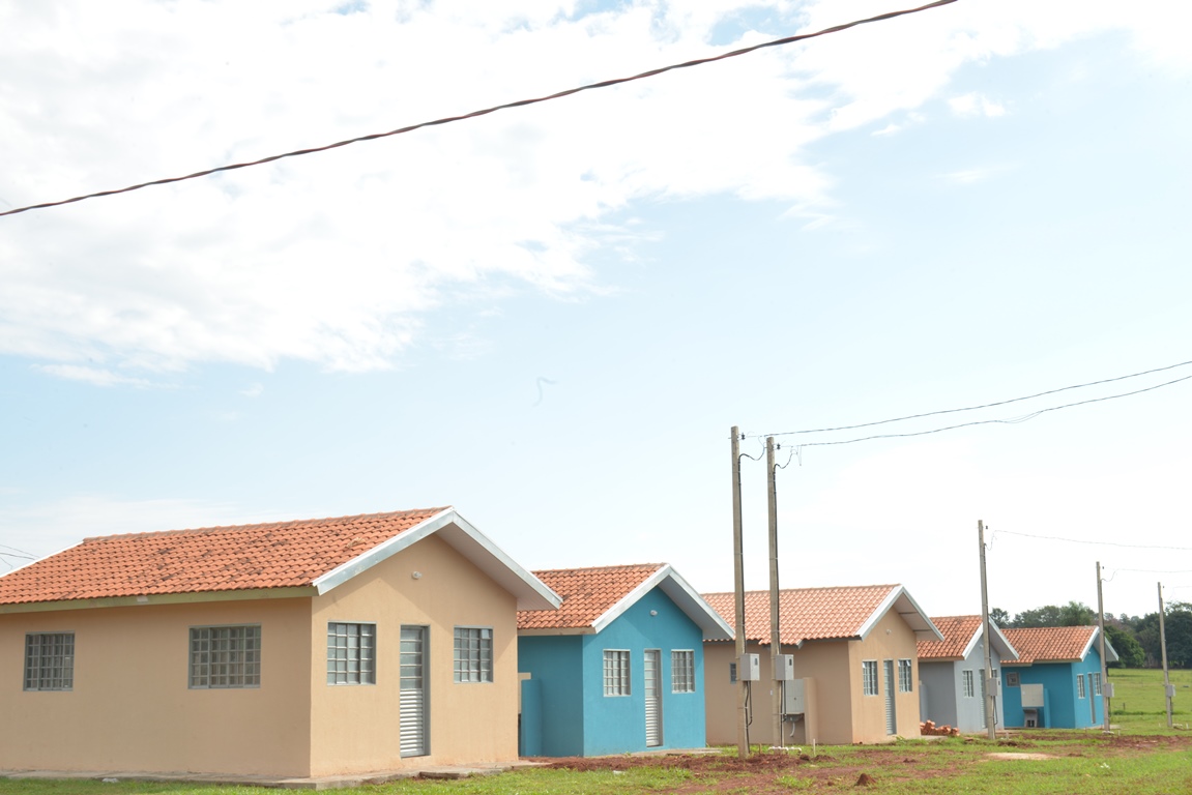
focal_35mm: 45
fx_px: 1490
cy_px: 398
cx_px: 596
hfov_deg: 43.6
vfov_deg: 29.9
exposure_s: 1/50
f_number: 18
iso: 250
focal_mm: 45
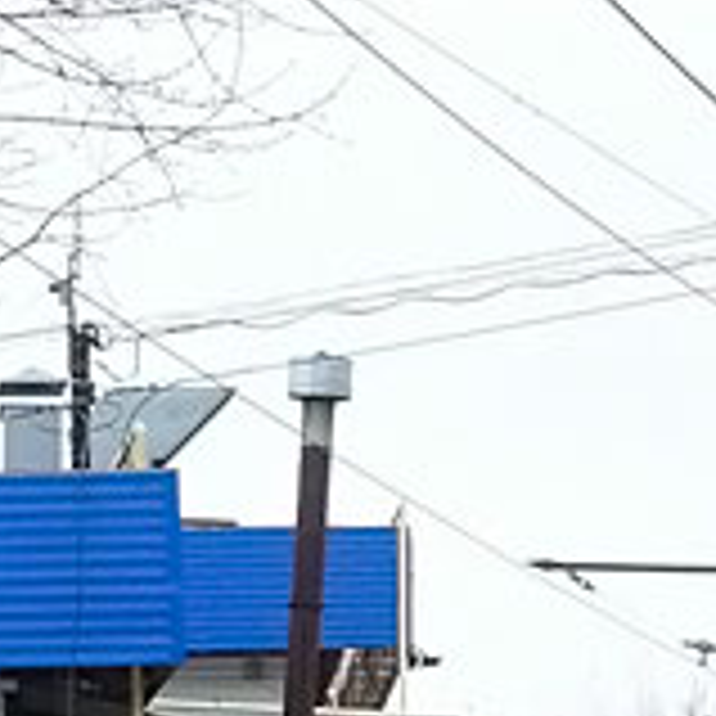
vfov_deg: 7.8
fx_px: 5242
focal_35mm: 224
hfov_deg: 7.3
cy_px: 788
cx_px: -1081
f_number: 2.8
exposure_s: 1/500
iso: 500
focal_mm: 13.09
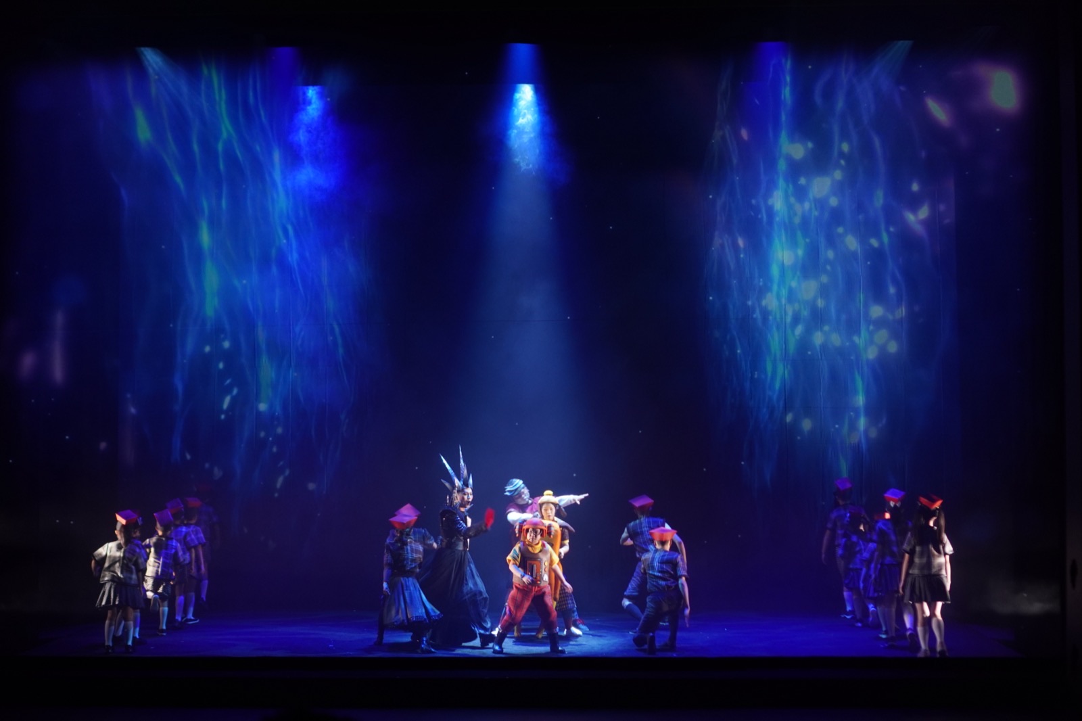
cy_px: 360
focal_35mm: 52
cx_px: 541
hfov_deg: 37.9
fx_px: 1577
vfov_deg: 25.7
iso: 640
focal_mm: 35
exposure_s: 1/80
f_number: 2.2
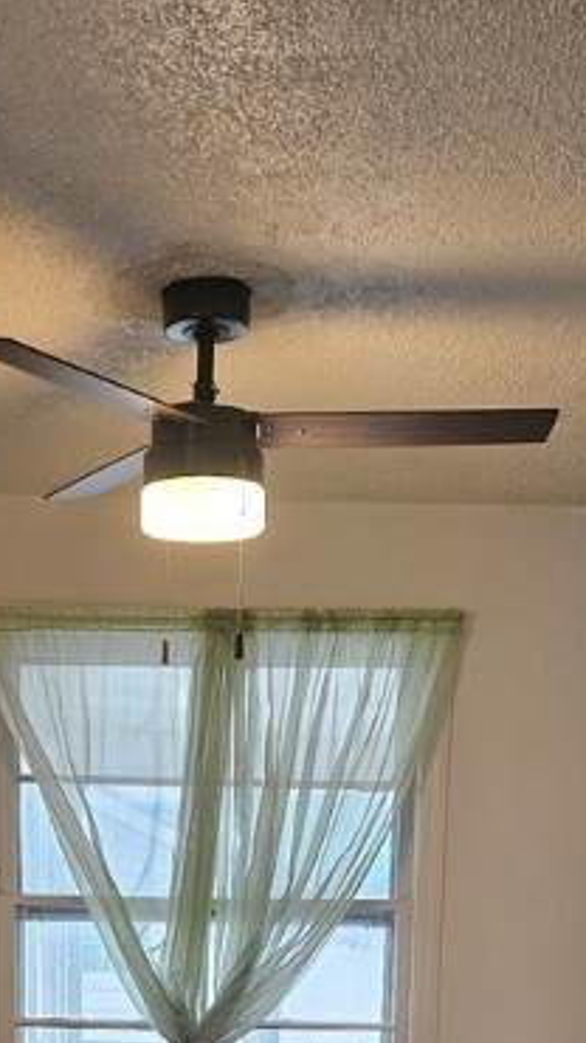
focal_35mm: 52
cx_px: 189
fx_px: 1437
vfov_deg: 36.1
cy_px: 1035
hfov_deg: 22.9
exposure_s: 1/120
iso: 200
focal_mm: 6.3
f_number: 1.7
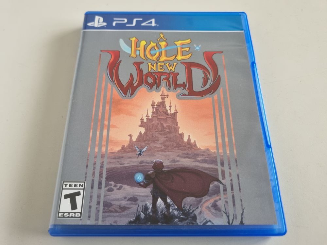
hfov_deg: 67.3
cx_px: 164
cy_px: 122
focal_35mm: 26
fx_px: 246
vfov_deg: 53.1
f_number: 1.8
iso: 200
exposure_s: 1/100
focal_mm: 5.4
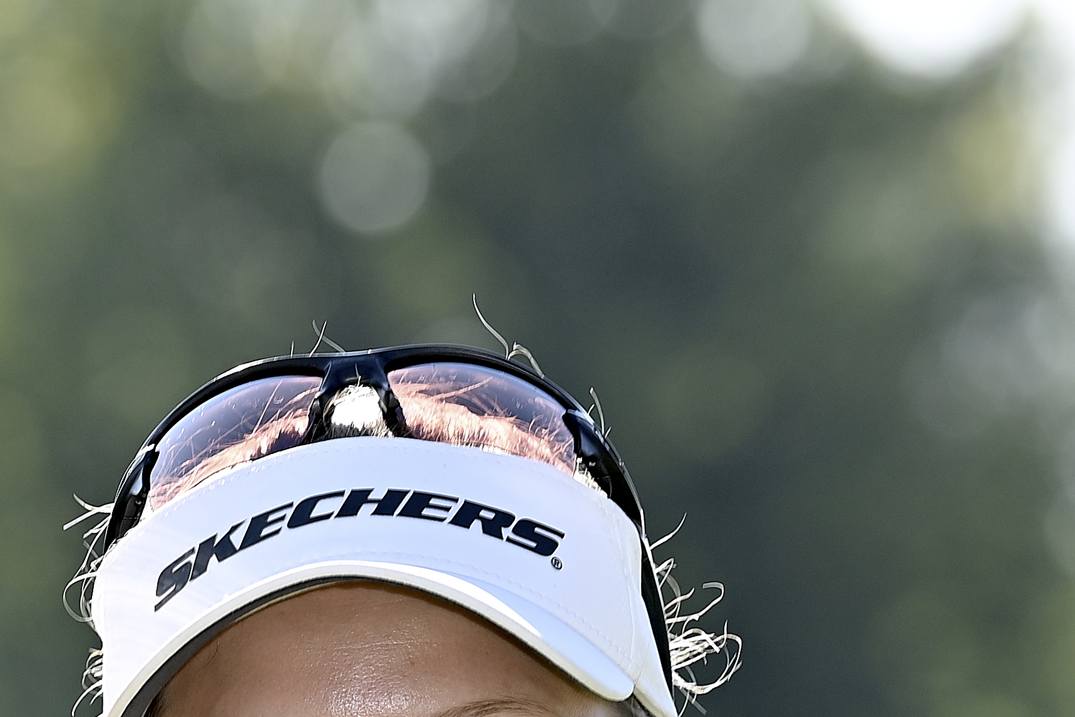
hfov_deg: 3.4
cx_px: 13
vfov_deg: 2.3
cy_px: 1159
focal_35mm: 600
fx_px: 17917
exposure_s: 1/250
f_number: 5.6
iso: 100
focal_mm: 185
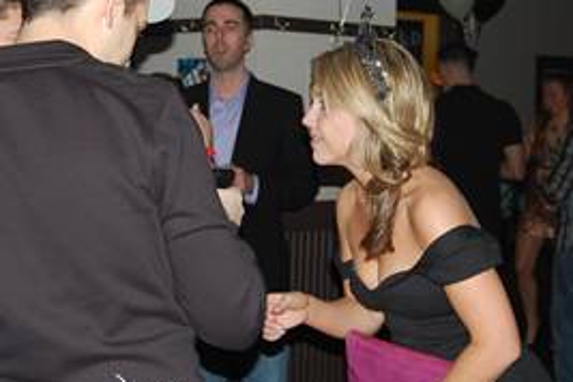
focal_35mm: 87
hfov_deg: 23.3
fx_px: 1384
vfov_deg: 15.7
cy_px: 133
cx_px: 193
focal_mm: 31
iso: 400
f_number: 4.5
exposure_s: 1/60
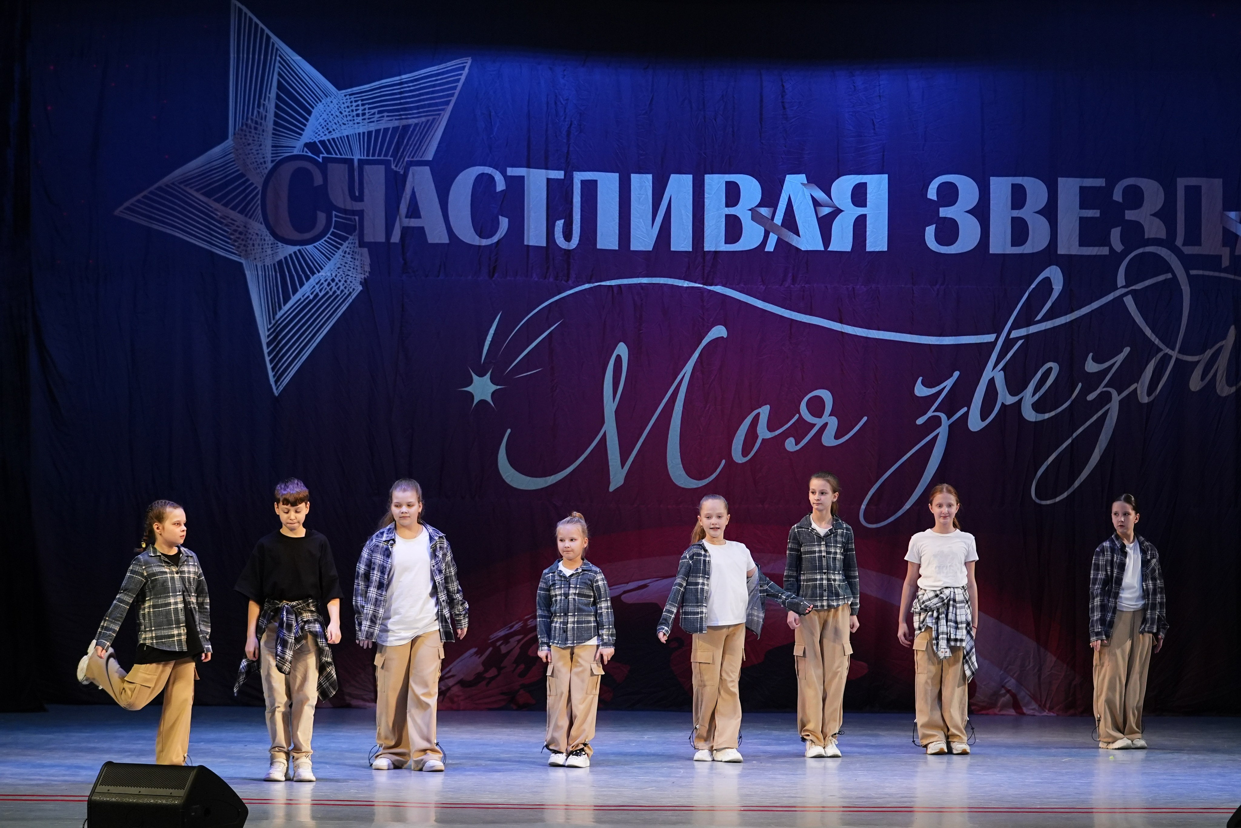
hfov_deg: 16.5
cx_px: 620
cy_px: 414
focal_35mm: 124
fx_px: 4274
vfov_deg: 11.1
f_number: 2.8
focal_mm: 83
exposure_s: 1/400
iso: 1600
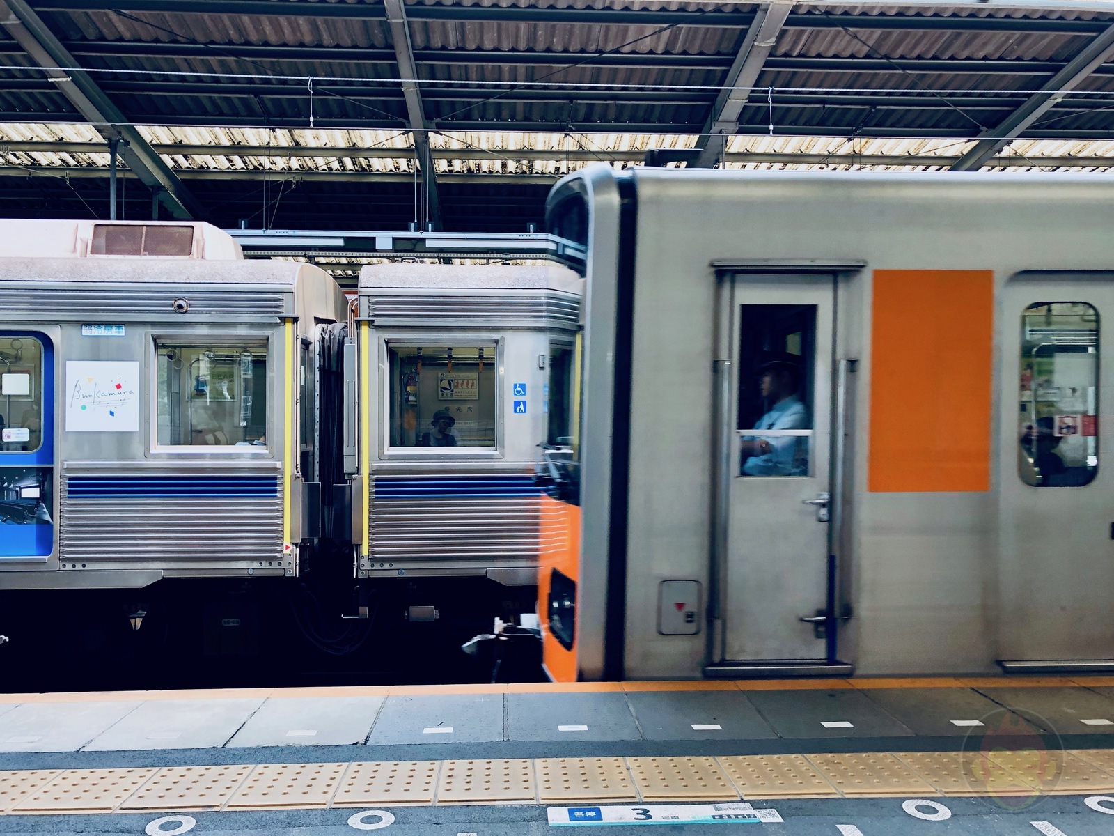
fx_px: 901
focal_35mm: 28
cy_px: 418
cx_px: 557
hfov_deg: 63.4
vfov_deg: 49.7
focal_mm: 4
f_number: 1.8
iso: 32
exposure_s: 1/120
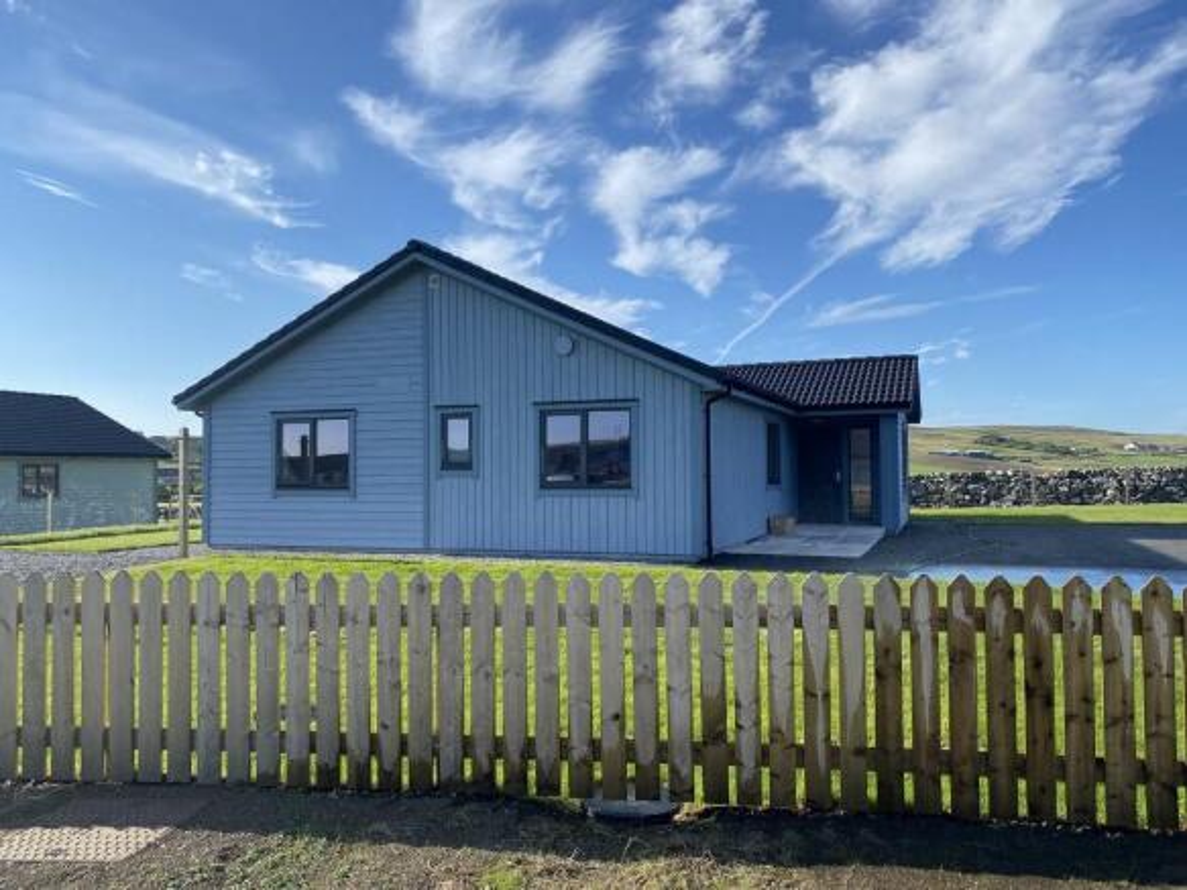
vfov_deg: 53.0
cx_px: 594
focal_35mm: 26
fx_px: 891
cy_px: 445
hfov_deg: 67.3
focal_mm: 4.25
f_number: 1.8
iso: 32
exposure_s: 1/2688
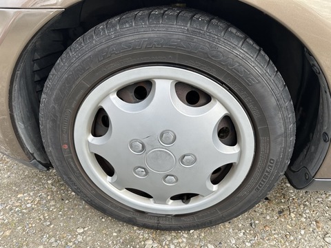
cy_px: 124
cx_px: 166
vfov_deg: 56.8
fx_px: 229
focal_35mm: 24
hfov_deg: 71.6
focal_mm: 6.86
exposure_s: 1/672
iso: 80
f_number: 1.78
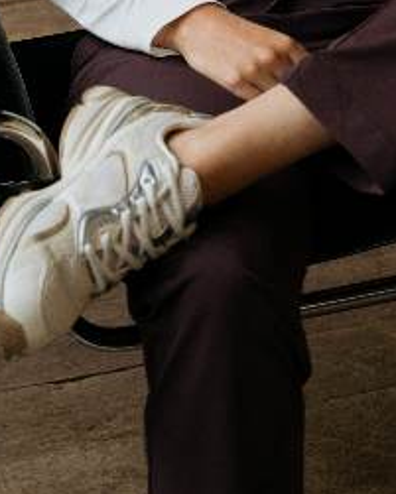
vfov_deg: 12.9
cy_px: -177
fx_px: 2108
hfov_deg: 10.7
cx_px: 276
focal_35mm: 144
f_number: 4.5
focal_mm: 55
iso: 400
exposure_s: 1/200
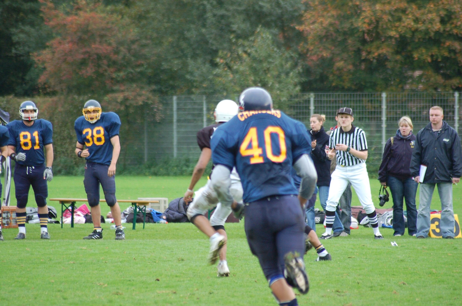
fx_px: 3747
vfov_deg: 4.7
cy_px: 153
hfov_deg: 7.1
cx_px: 231
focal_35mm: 292
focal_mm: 195
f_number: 5
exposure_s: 1/160
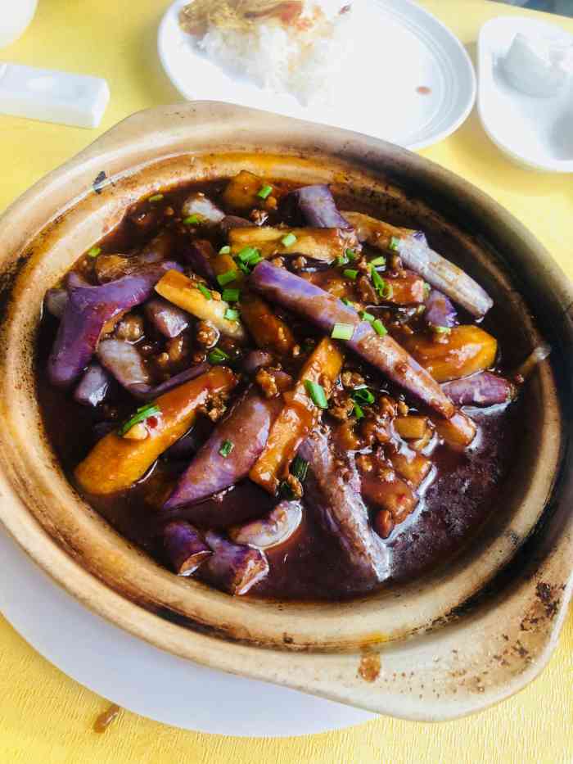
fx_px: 618
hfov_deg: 49.8
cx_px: 286
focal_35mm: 28
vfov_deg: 63.4
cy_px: 382
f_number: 1.8
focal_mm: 4
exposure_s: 1/25
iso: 40
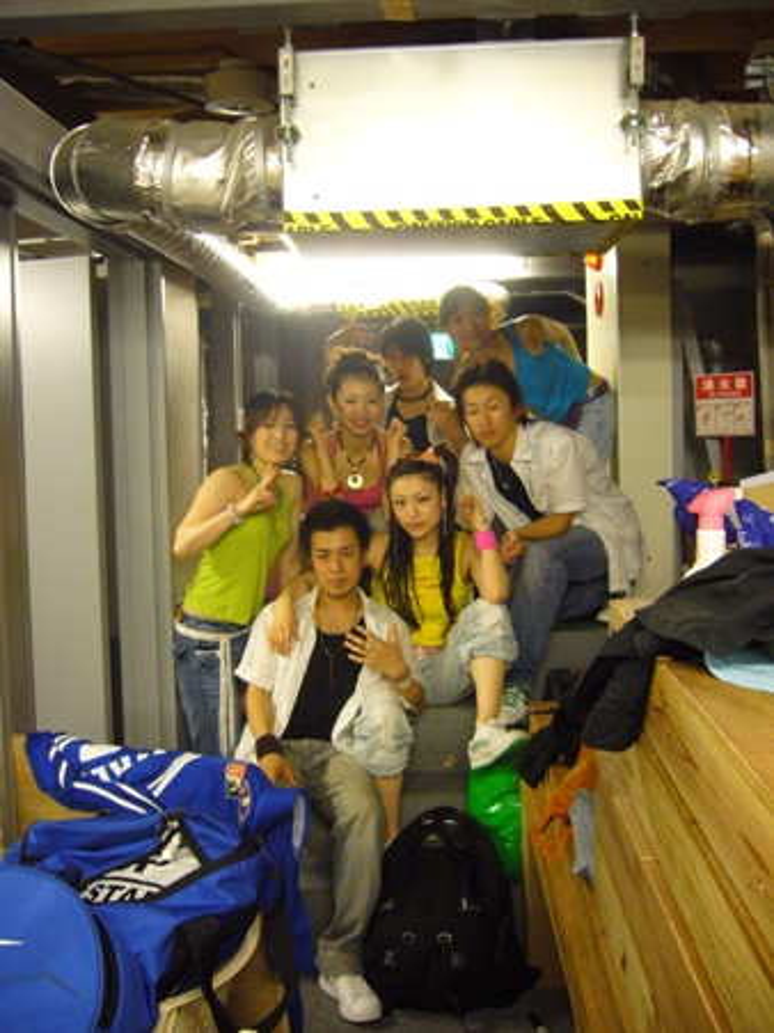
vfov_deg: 52.6
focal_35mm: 35
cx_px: 387
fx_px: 1044
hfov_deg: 40.7
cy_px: 516
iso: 200
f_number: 2.8
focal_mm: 5.8
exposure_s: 1/10
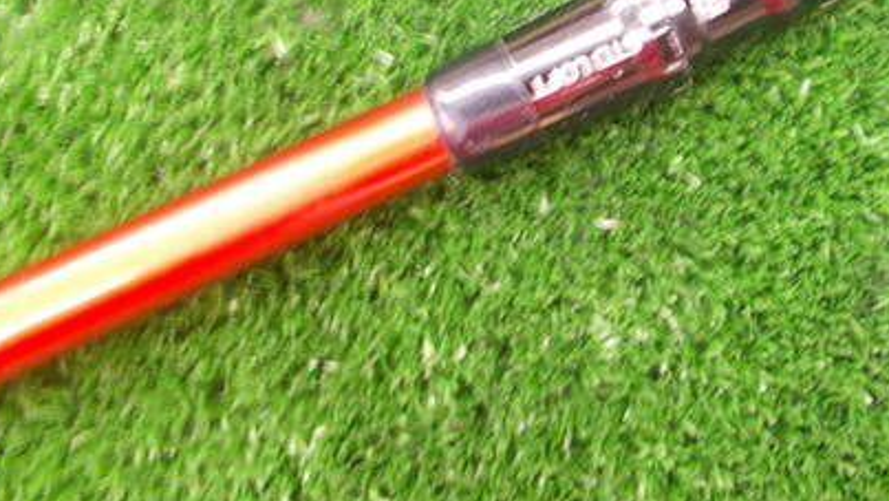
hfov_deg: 43.8
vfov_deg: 25.4
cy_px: 15
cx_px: 677
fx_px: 1061
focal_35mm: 45
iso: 200
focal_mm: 4.6
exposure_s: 1/3
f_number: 3.2
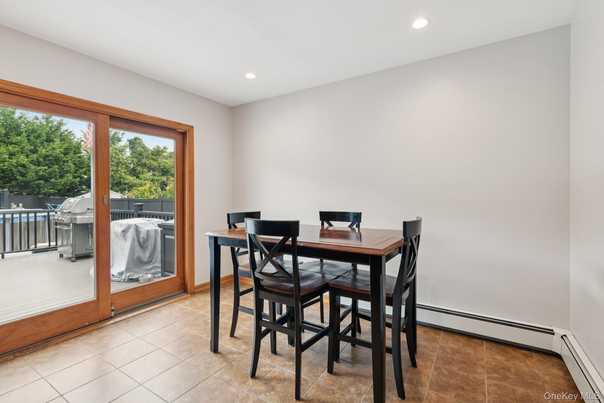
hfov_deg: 96.7
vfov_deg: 73.7
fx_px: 268
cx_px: 302
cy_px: 202
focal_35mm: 16
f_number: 9
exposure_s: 1/13
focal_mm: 16
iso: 400
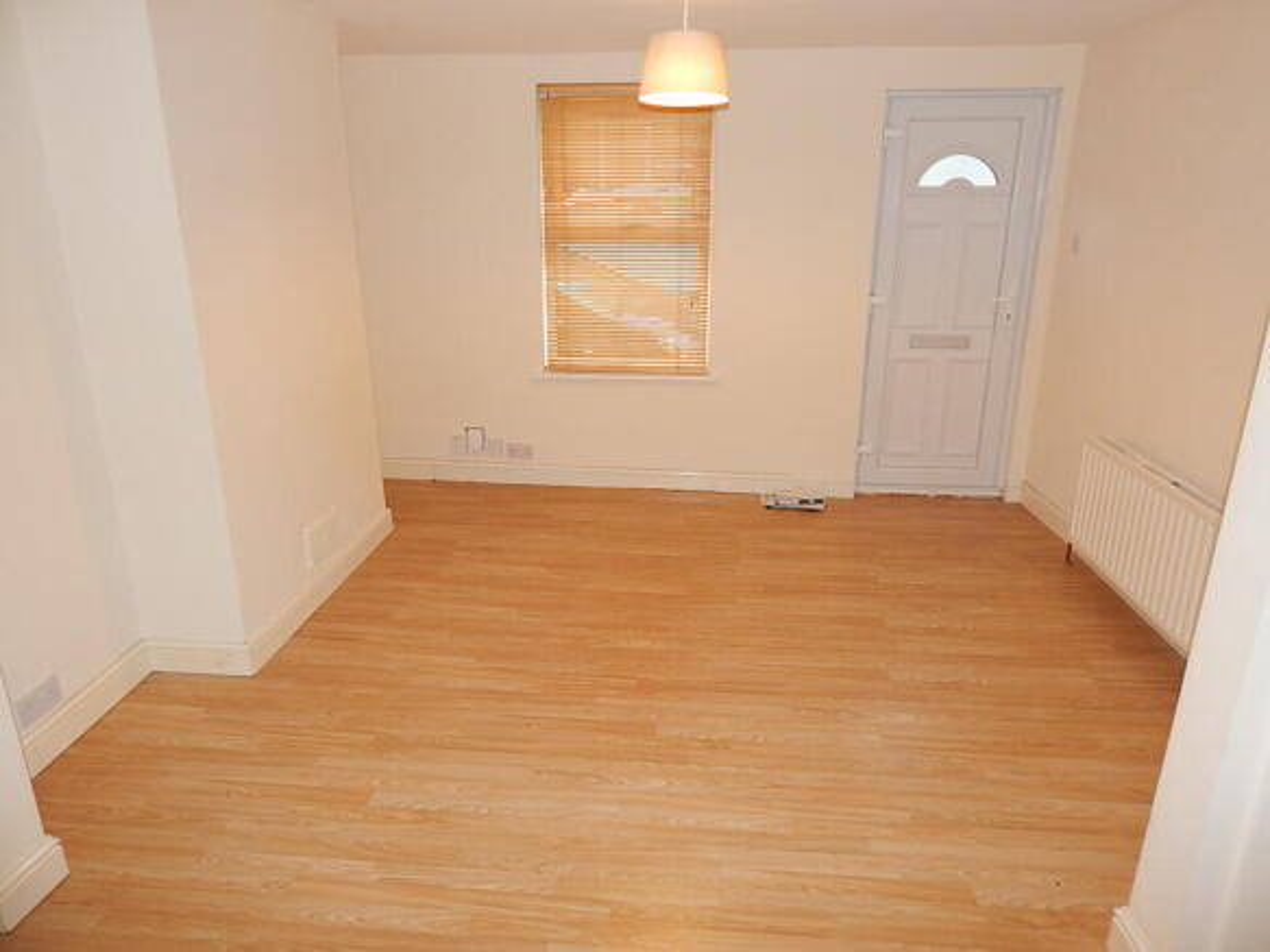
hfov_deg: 73.9
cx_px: 635
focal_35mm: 23
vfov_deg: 58.9
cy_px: 476
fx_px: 844
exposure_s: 1/30
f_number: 3
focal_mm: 4
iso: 200
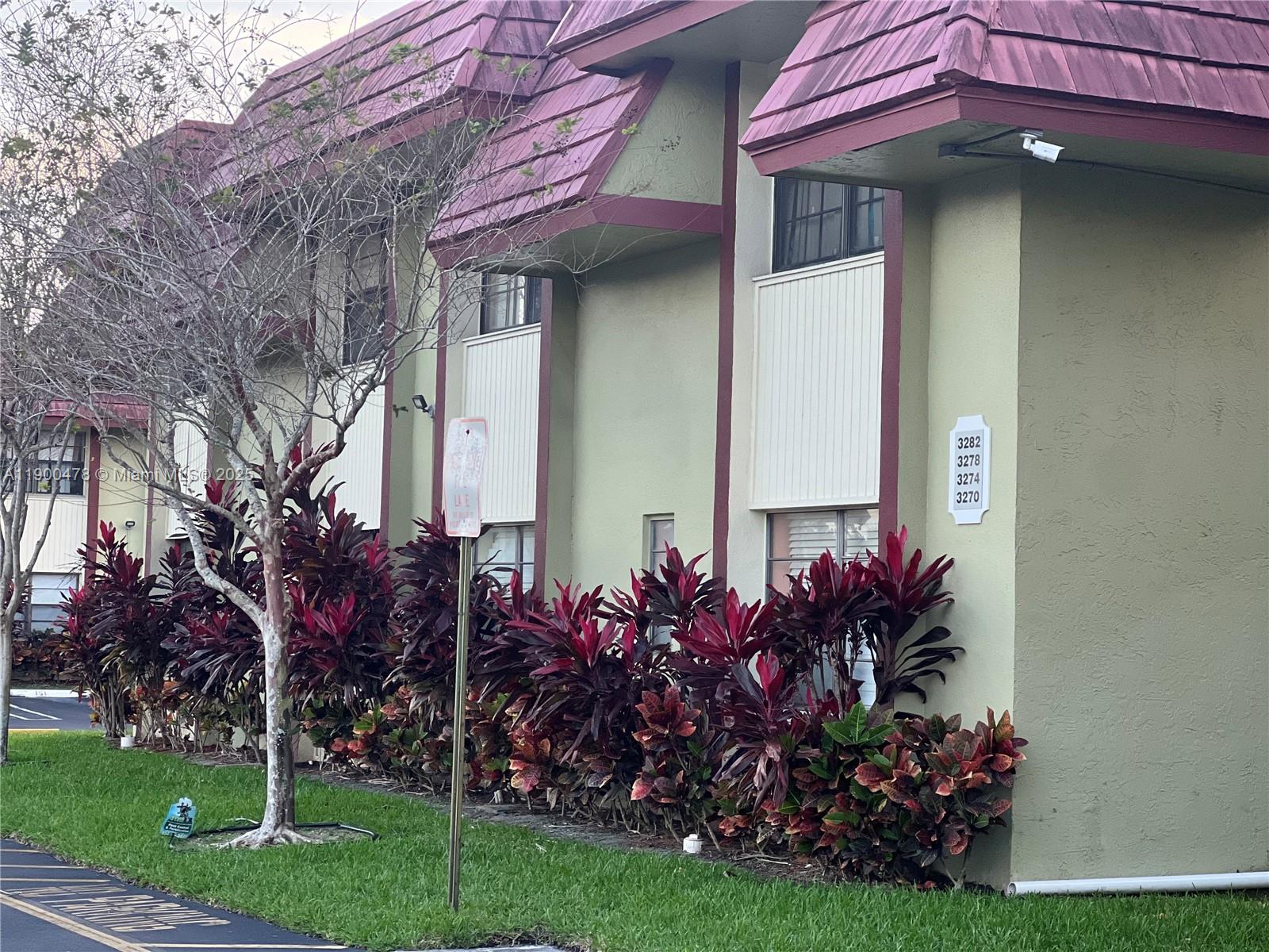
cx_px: 634
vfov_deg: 19.1
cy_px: 476
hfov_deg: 25.3
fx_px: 2823
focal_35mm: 77
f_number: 2.8
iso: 200
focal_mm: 9
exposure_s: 1/121
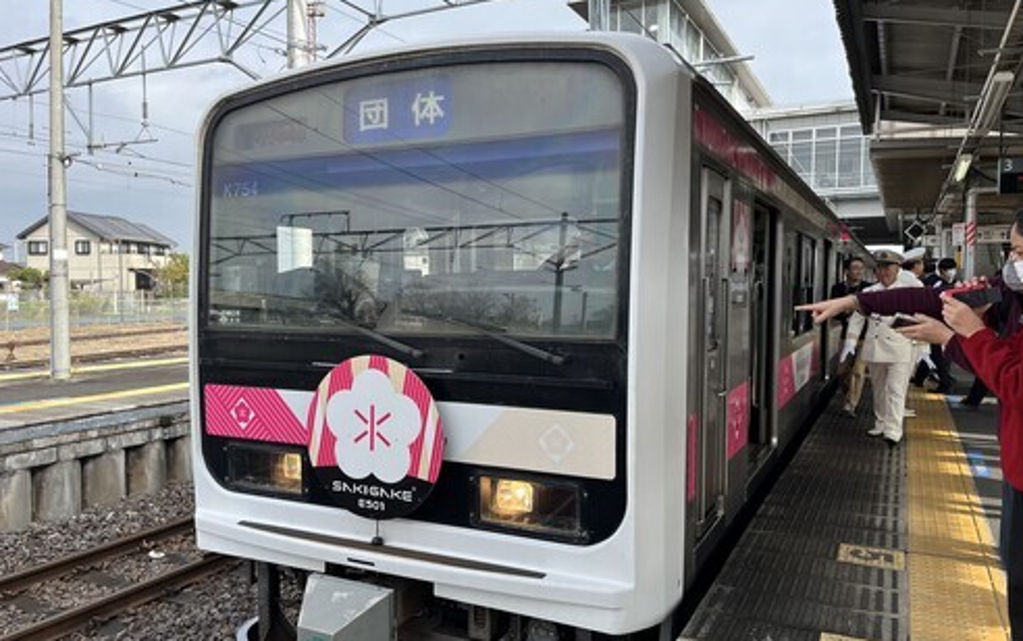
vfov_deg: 44.6
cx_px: 507
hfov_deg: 66.4
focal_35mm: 28
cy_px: 334
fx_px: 781
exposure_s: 1/1325
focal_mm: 5.1
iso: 50
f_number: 1.6
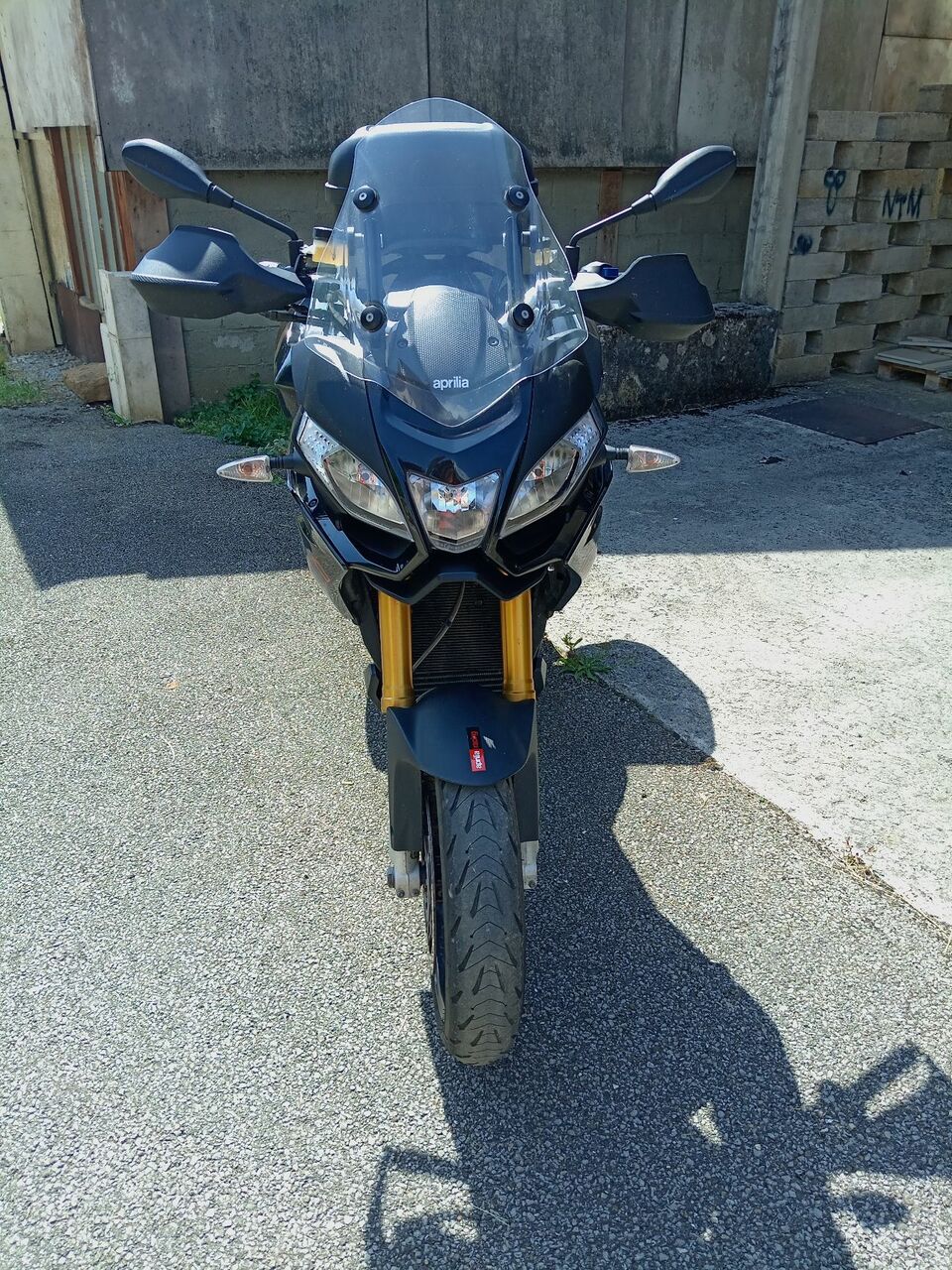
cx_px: 476
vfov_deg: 67.3
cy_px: 635
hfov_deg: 53.1
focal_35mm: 26
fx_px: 953
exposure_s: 1/351
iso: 100
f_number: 1.8
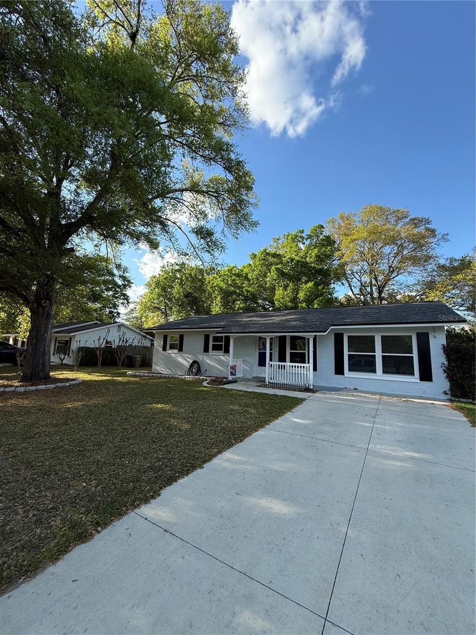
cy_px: 318
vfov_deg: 102.1
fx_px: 257
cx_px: 238
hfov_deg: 85.7
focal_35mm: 14
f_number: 2.2
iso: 64
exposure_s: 1/901
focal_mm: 2.22
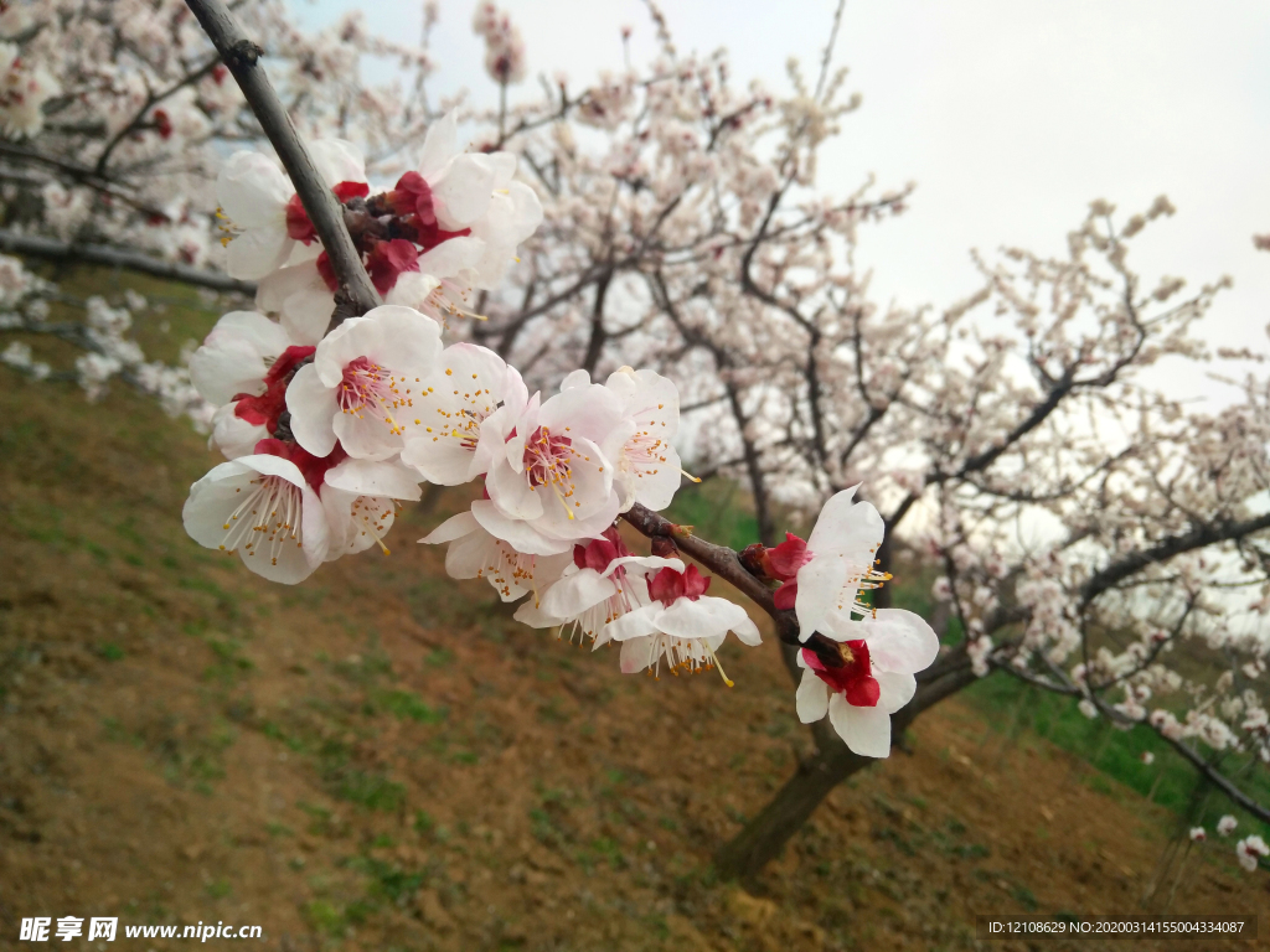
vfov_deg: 63.4
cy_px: 476
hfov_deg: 79.0
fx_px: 770
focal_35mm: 21
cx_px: 635
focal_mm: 3.66
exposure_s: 1/521
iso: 50
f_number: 2.2
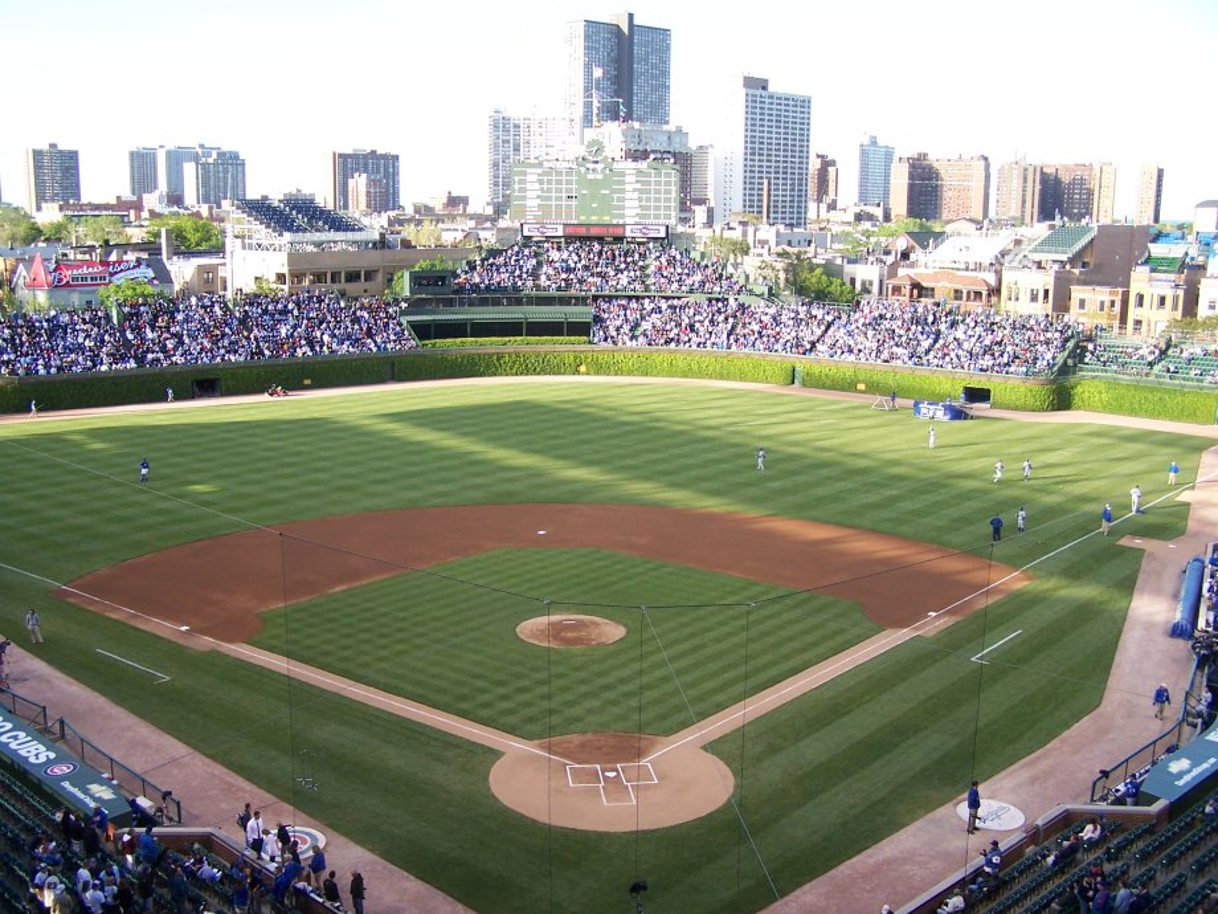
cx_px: 609
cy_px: 457
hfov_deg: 49.0
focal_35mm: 38
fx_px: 1337
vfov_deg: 37.7
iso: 80
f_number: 2.8
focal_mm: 6.3
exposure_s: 1/200
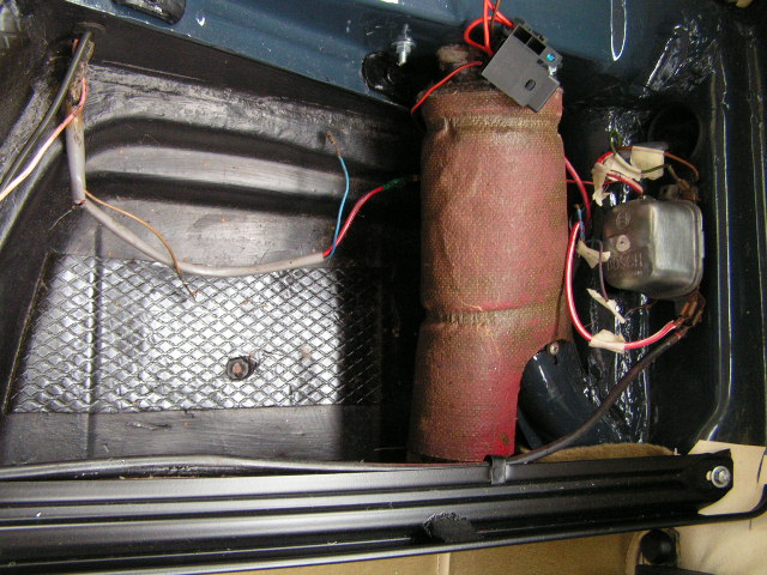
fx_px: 842
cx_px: 384
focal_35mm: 38
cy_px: 288
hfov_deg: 49.0
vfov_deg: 37.7
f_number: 2.8
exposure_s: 1/30
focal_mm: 6.3
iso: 200
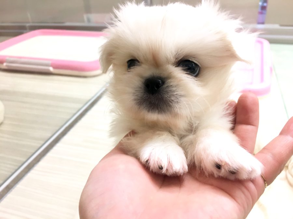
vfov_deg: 48.2
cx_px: 146
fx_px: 245
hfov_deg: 61.7
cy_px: 110
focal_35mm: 29
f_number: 2.2
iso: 64
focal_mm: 4.15
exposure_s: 1/30
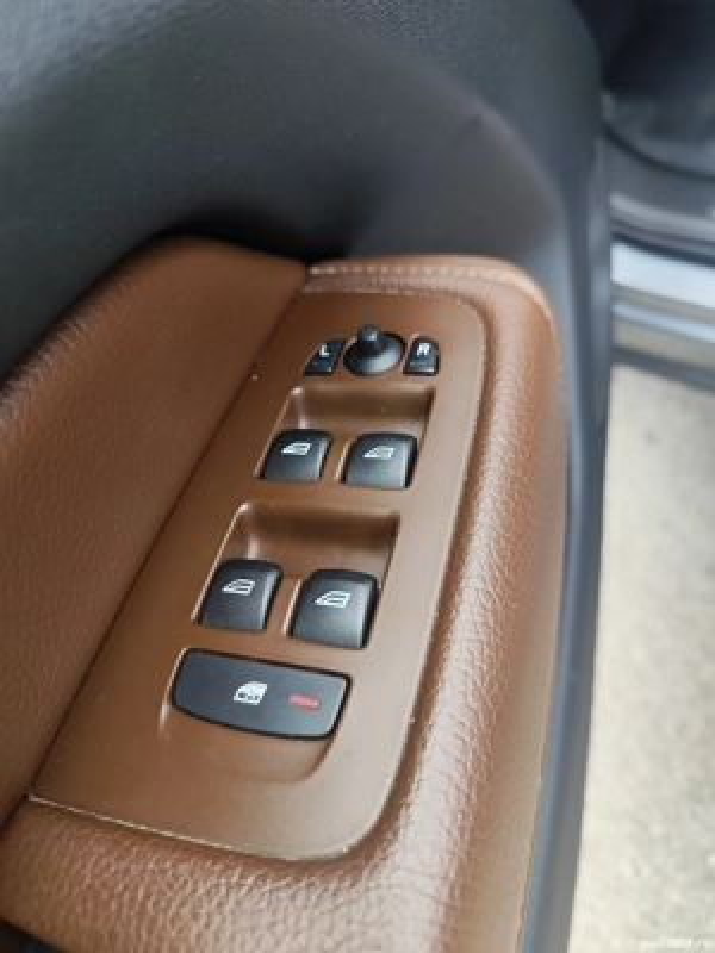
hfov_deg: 58.9
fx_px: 633
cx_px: 358
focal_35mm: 23
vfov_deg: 73.9
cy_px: 476
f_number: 1.65
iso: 64
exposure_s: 1/100
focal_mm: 6.19
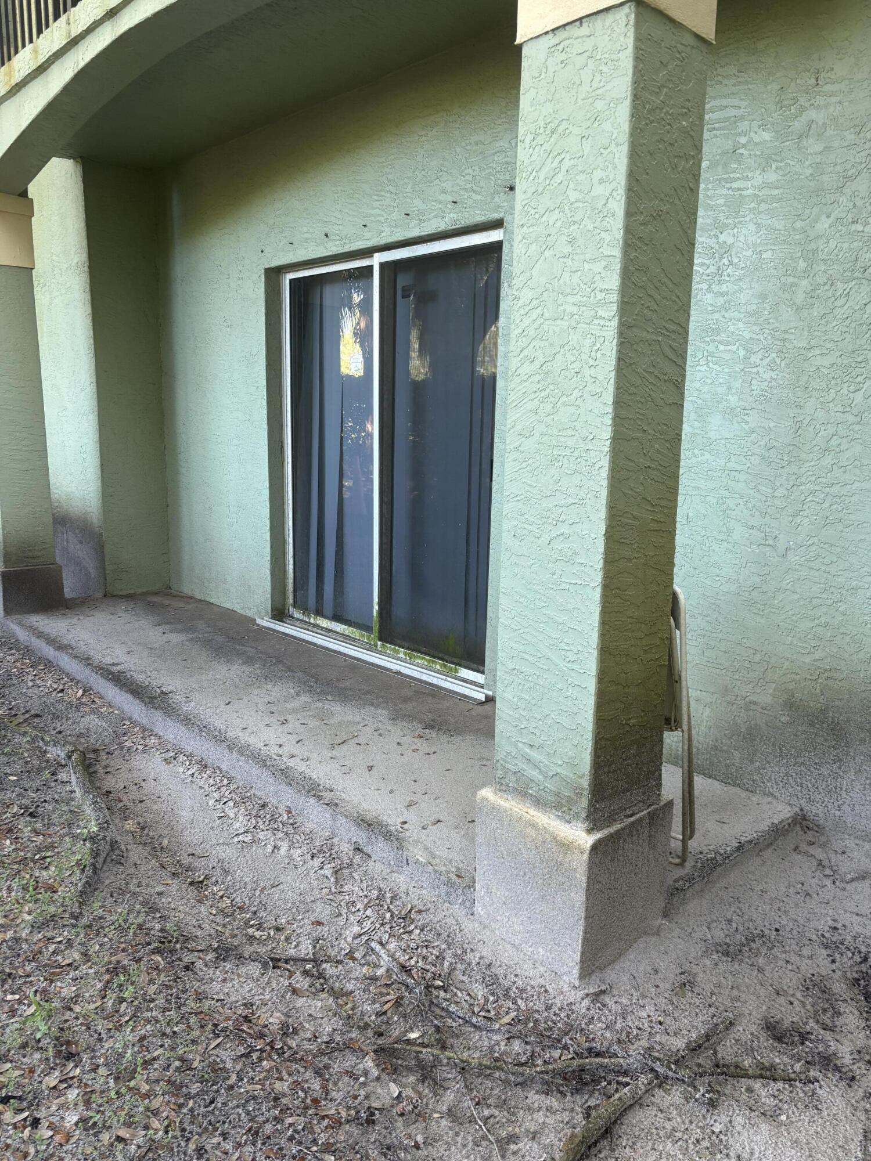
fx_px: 872
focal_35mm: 26
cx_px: 436
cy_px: 580
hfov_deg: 53.1
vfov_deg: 67.3
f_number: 1.6
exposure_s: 1/121
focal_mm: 5.96
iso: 125
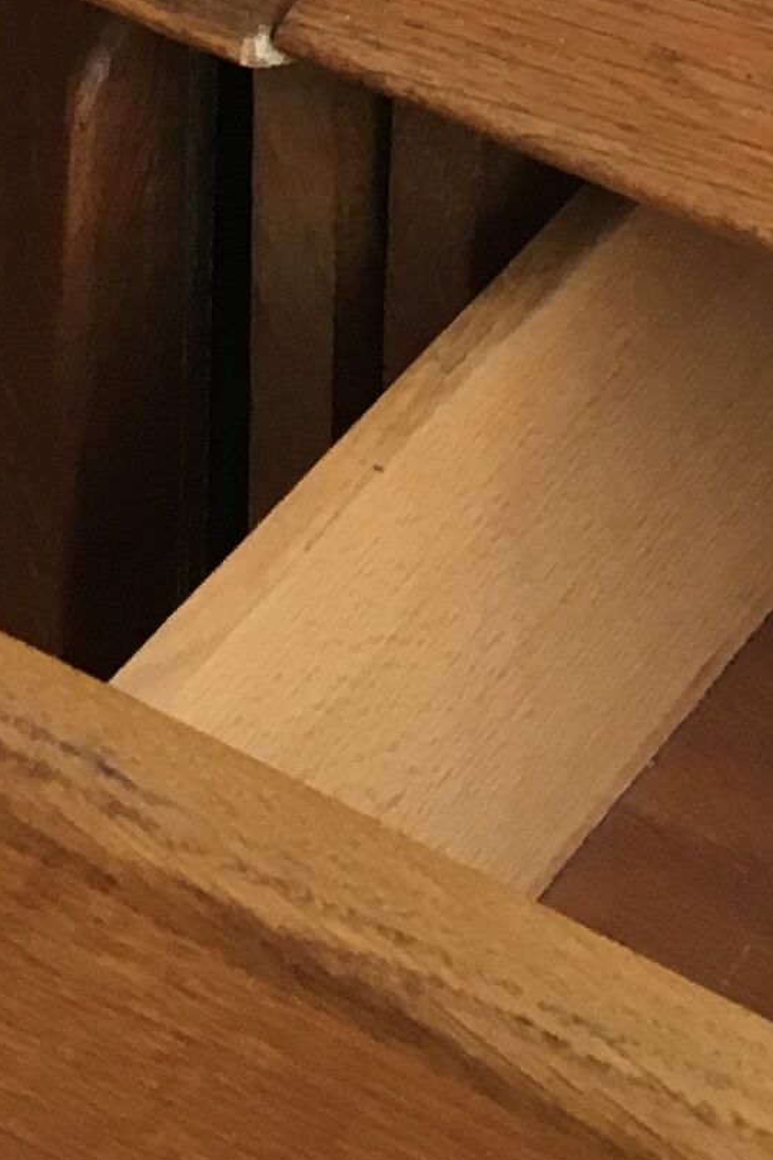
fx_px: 4835
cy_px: -1131
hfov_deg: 9.1
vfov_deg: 12.2
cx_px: 166
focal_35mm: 150
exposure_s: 1/33
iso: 32
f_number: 2.2
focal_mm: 4.15
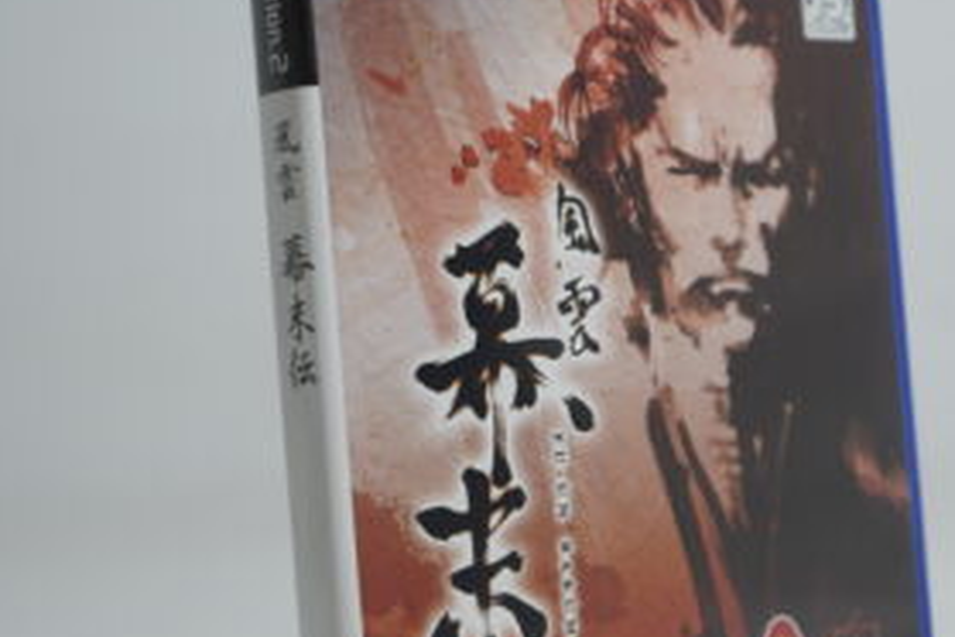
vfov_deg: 15.9
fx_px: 2281
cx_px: 602
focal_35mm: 86
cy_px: 332
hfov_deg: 23.6
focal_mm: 40
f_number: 4.5
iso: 100
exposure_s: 1/40
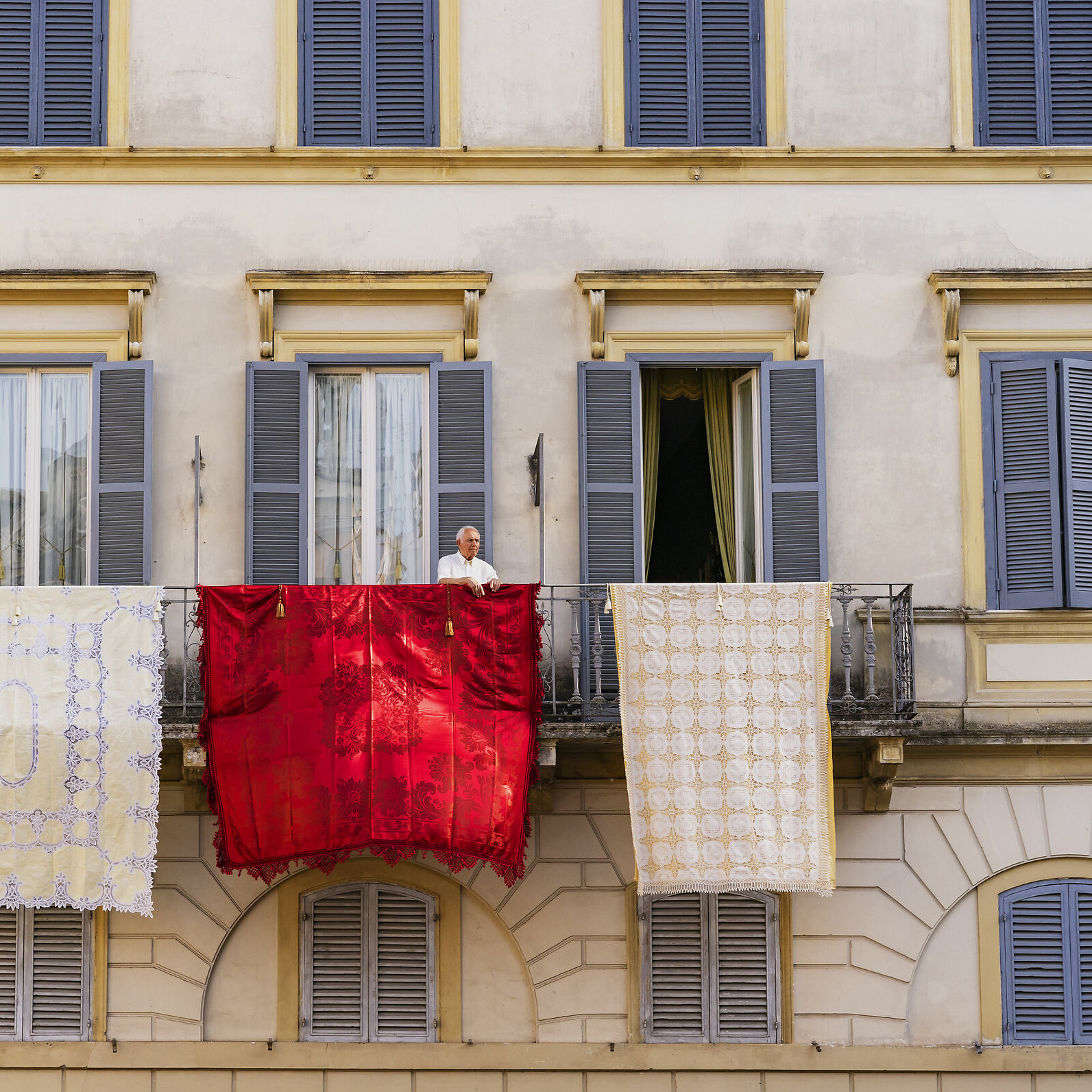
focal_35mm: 96
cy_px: 545
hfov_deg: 18.1
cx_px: 355
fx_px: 3426
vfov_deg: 18.1
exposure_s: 1/500
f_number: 8
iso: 400
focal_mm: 75
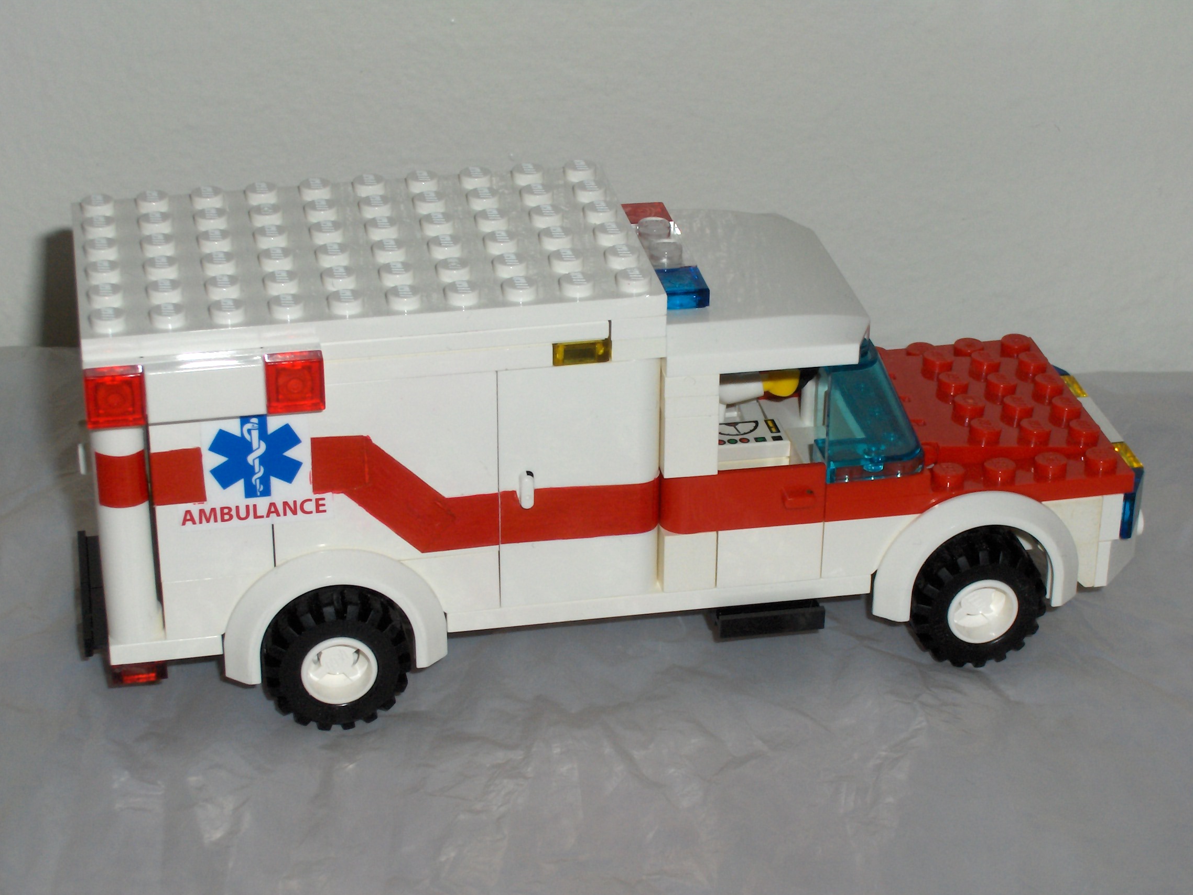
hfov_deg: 23.6
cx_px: 603
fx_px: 2860
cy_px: 451
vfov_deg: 17.8
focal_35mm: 83
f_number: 6.6
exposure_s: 1/90
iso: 100
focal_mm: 13.4
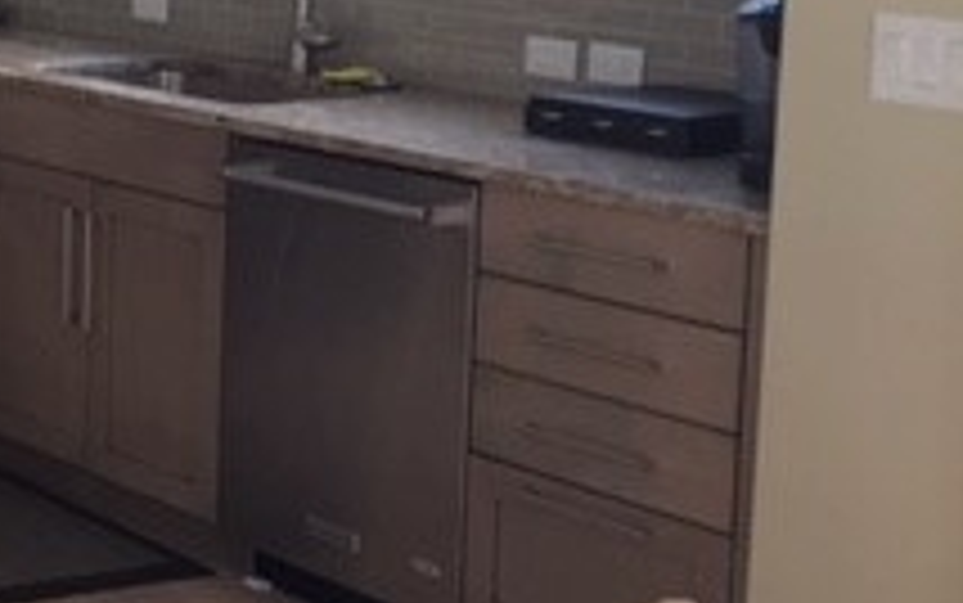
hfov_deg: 19.7
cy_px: 104
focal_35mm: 92
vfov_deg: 14.1
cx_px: -468
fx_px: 2416
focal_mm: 4.15
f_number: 2.2
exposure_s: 1/120
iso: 50
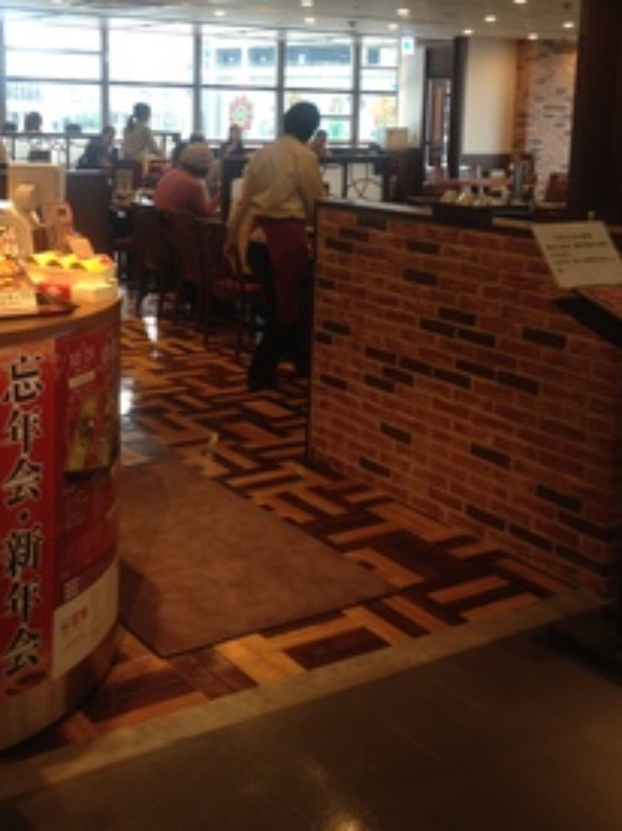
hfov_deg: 30.2
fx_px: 1151
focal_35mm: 48
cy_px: 284
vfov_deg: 39.3
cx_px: 272
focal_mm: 4.12
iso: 50
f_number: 2.4
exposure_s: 1/24
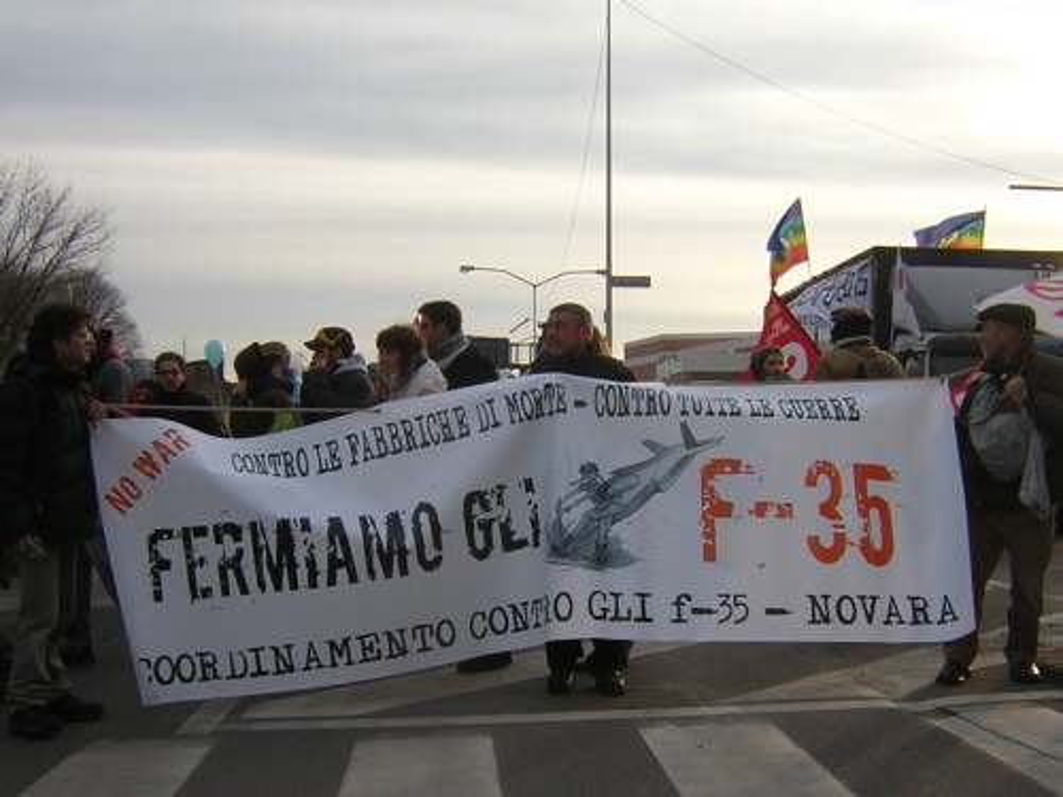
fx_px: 1228
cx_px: 532
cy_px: 398
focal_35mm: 40
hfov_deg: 46.8
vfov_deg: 36.0
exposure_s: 1/162
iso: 100
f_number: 5.4
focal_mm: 5.2
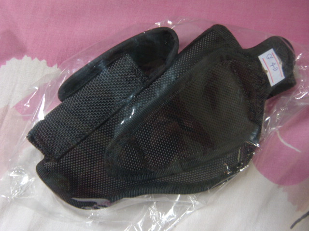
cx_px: 154
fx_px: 223
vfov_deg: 54.9
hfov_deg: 69.4
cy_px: 116
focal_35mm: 25
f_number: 2.8
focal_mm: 4.5
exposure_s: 1/5
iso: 100
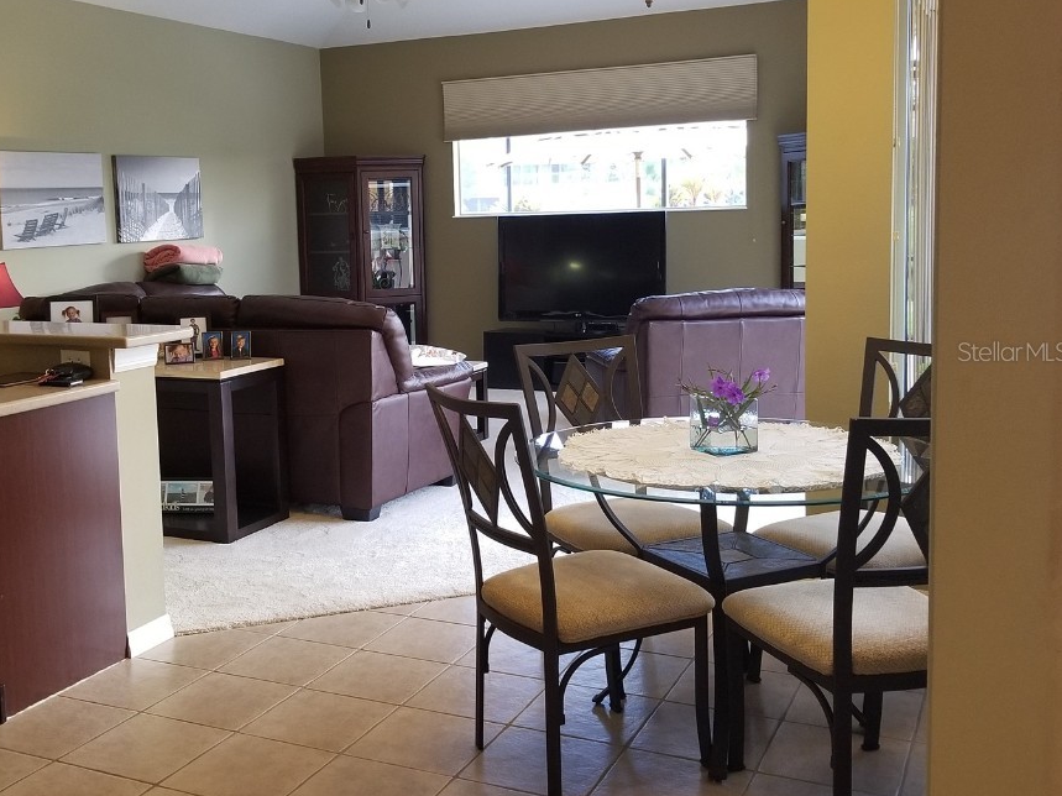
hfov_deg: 58.0
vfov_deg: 45.3
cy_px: 351
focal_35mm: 31
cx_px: 441
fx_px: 951
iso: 200
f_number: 1.7
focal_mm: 4.25
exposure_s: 1/30
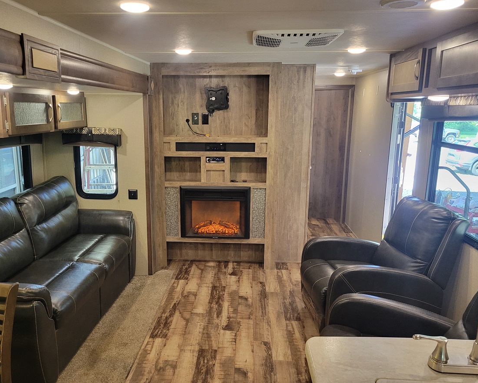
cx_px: 221
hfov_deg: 62.1
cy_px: 197
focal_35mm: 28
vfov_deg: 51.5
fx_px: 396
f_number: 1.8
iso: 500
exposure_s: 1/40
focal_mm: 5.4
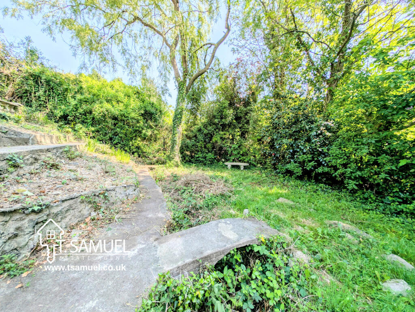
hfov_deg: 110.5
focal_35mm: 12
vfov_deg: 94.6
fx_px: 144
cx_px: 208
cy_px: 156
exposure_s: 1/706
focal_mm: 2.23
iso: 37
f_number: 1.95
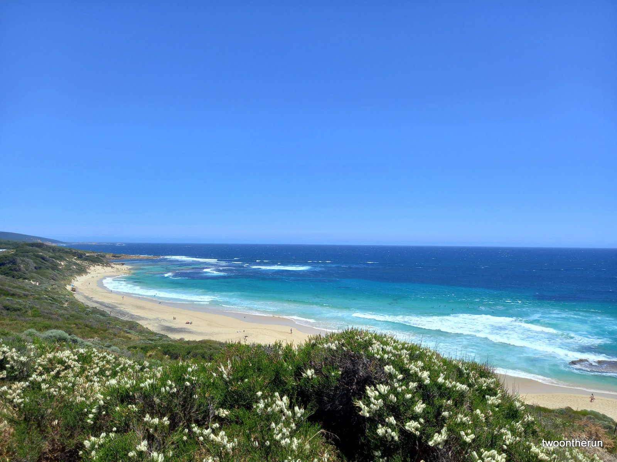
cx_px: 308
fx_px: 446
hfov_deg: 69.4
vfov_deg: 54.9
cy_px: 231
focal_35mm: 25
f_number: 2
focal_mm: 4.6
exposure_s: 1/925
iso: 25
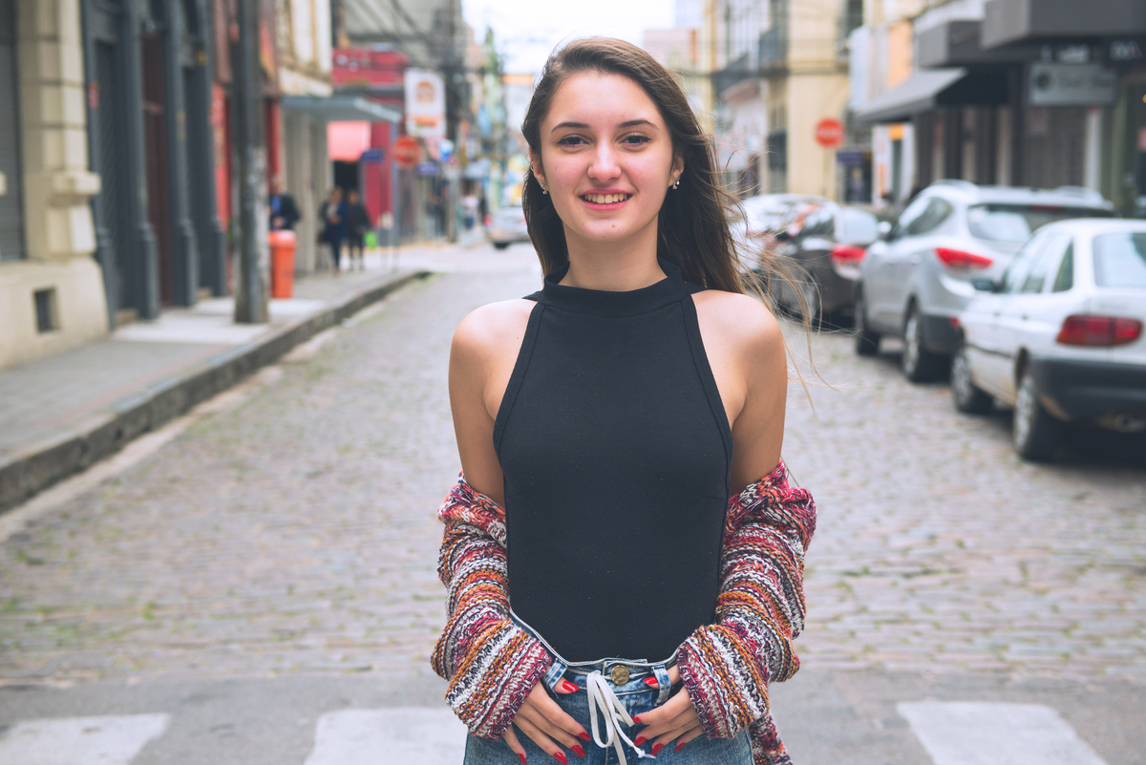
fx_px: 1783
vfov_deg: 24.2
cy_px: 382
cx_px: 573
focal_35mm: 56
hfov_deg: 35.6
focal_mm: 56
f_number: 4.5
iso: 400
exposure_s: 1/200
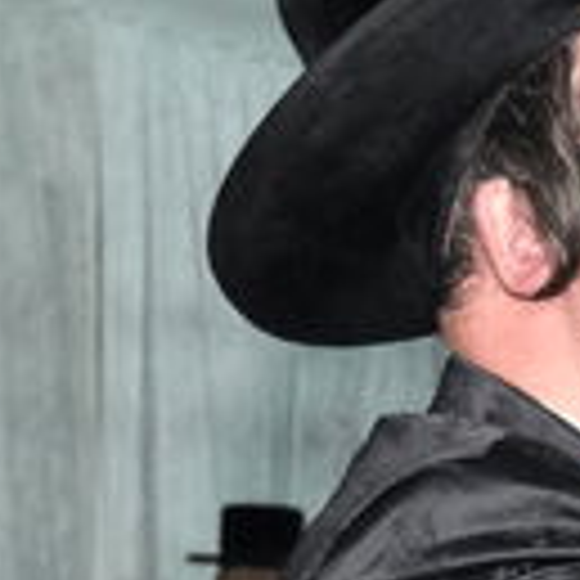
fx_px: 5232
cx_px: 1637
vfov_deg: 6.2
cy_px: 973
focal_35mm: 276
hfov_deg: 6.0
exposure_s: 1/100
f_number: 4
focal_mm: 20.2
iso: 2000
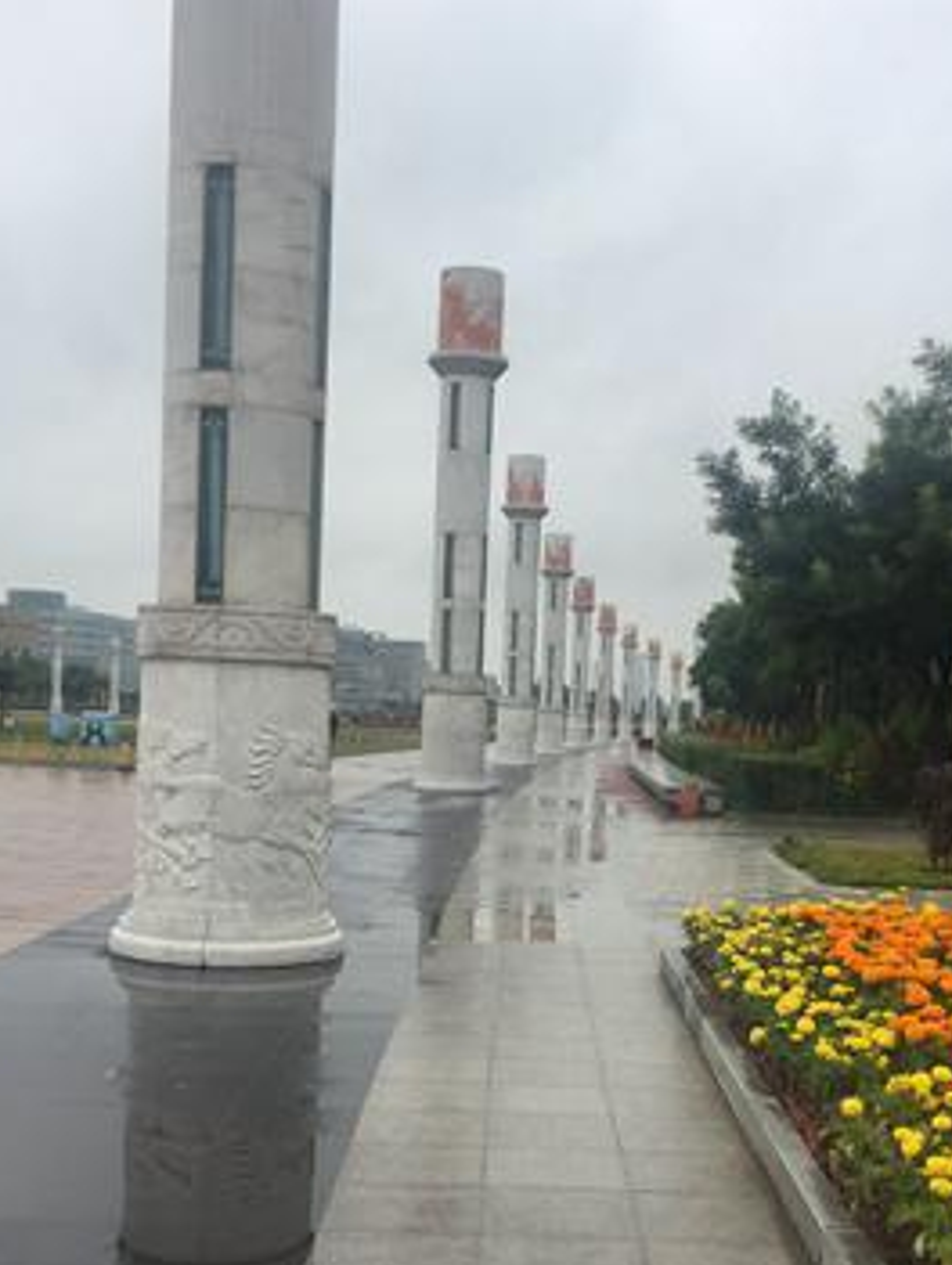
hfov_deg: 32.8
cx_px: 566
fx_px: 1611
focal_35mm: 44
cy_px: 809
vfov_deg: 42.5
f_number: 2.2
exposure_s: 1/659
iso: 32
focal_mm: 4.15
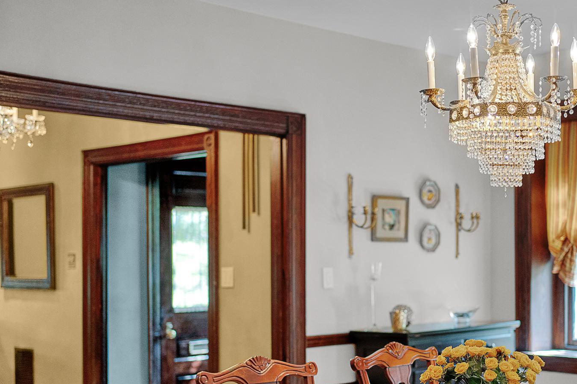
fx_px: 849
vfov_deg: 25.2
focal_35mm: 53
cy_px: 282
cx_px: 379
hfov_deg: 37.2
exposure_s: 1/250
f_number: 1.8
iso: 1600
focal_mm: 35
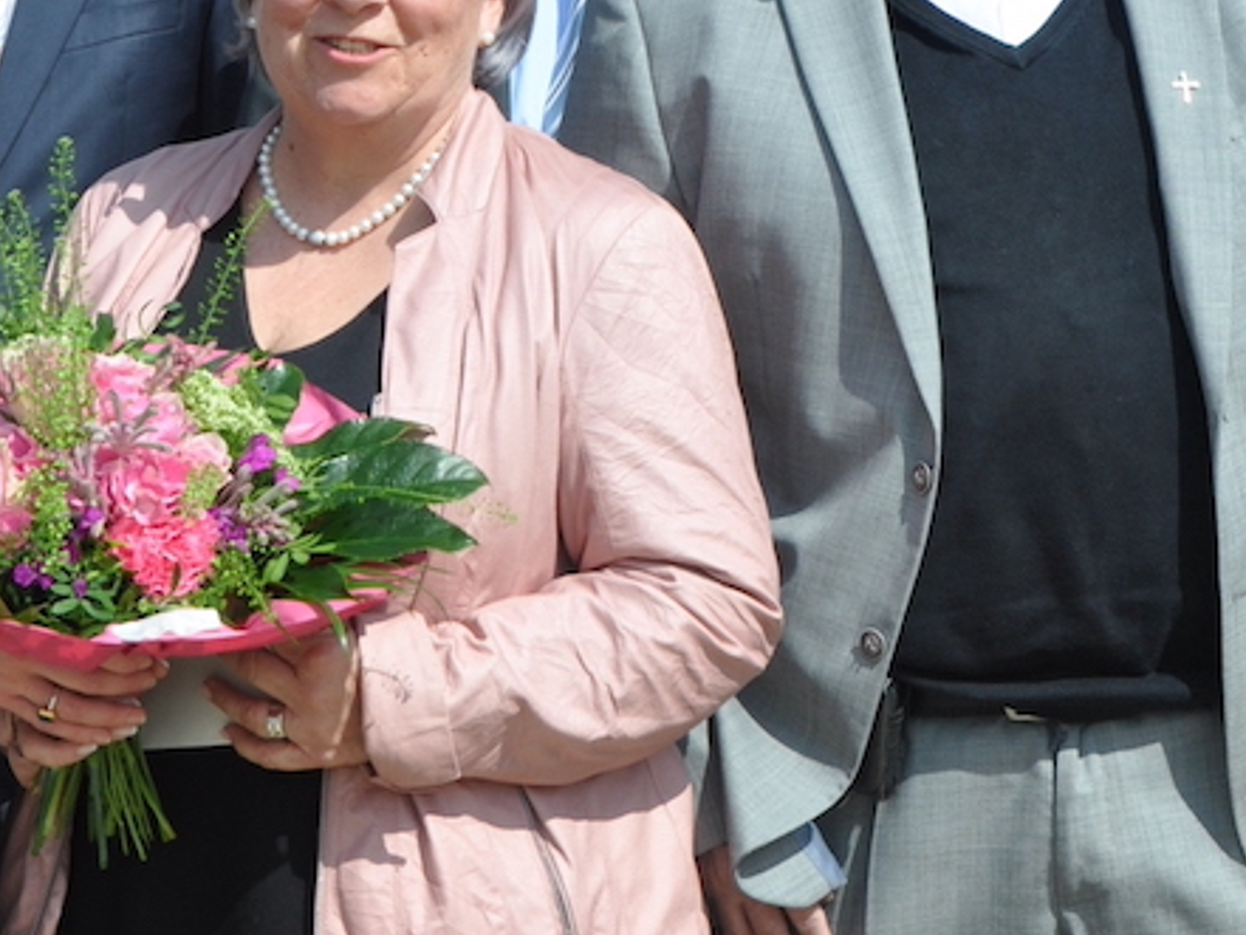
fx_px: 5113
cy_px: 212
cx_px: 477
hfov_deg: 13.9
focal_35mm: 142
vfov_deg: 10.4
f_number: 9
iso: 200
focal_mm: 34
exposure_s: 1/320
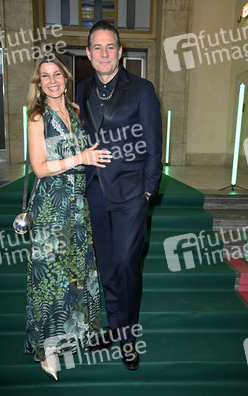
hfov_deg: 35.4
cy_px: 198
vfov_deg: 54.0
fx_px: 389
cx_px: 124
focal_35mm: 36
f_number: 5
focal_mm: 35
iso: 1600
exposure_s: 1/125
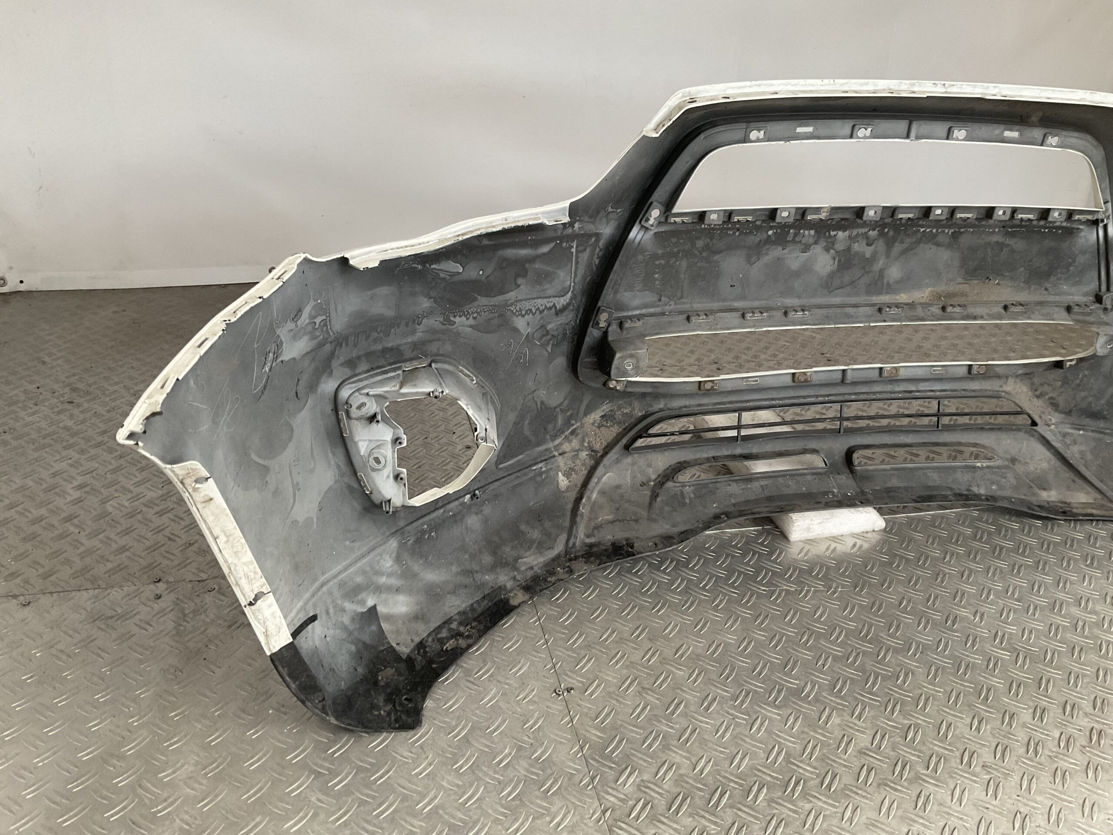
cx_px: 556
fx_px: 932
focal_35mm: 29
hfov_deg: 61.7
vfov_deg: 48.2
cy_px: 418
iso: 100
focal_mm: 3
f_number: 1.8
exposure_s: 1/60
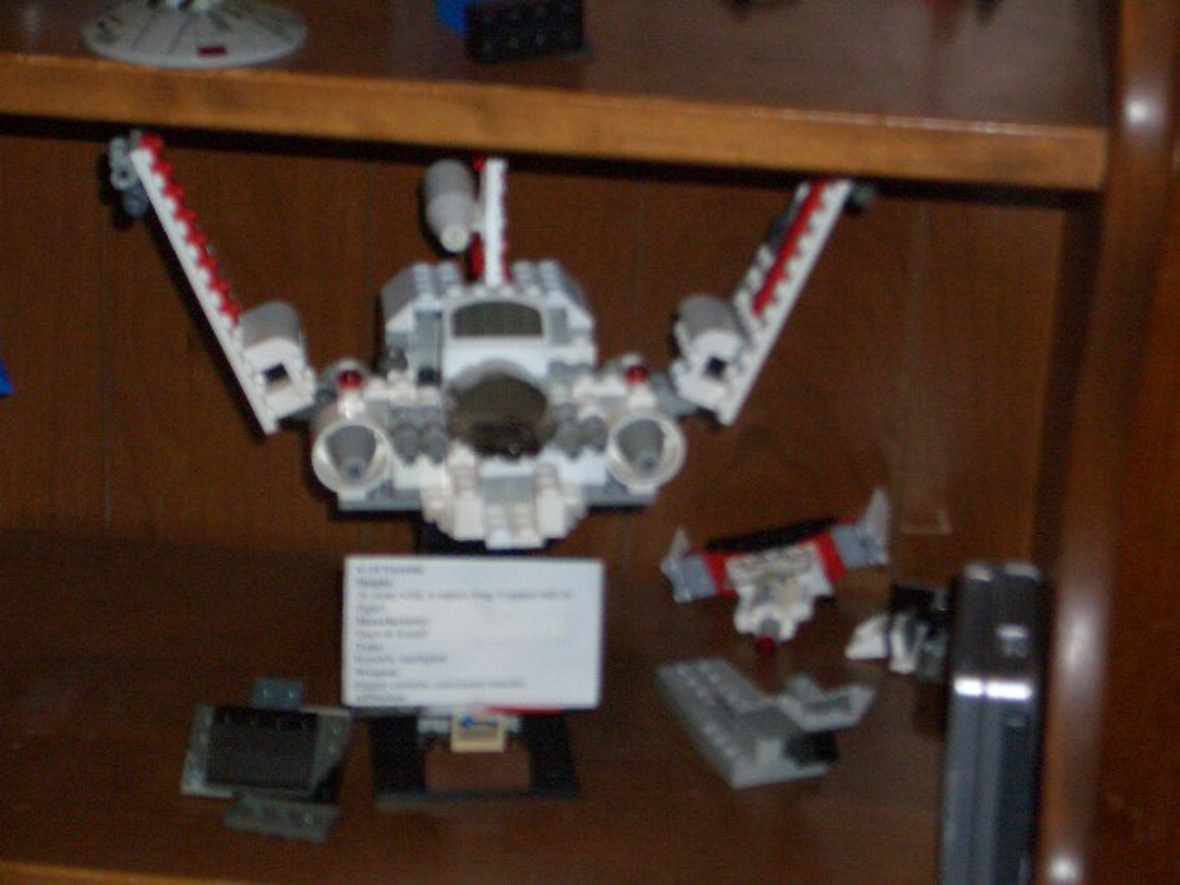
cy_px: 442
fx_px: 3579
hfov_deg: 18.7
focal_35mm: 105
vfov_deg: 14.1
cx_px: 590
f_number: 4.8
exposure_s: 1/60
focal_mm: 17.4
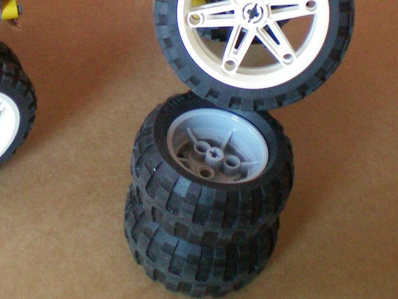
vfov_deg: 15.3
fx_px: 1081
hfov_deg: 20.7
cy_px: -38
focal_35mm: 94
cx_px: 115
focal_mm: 6.3
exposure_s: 1/60
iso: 160
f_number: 3.1
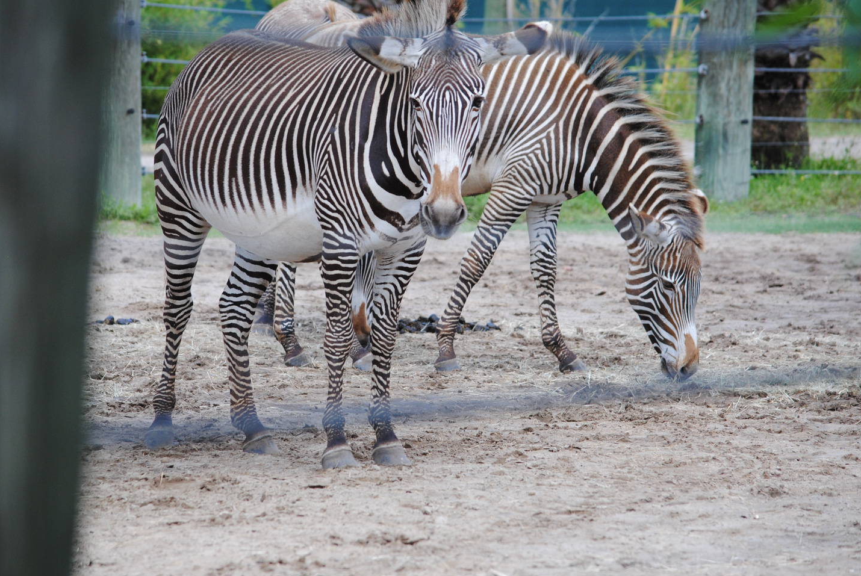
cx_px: 403
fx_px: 5627
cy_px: 293
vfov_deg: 5.9
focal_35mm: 235
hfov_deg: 8.8
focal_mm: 140
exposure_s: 1/500
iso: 320
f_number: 4.8
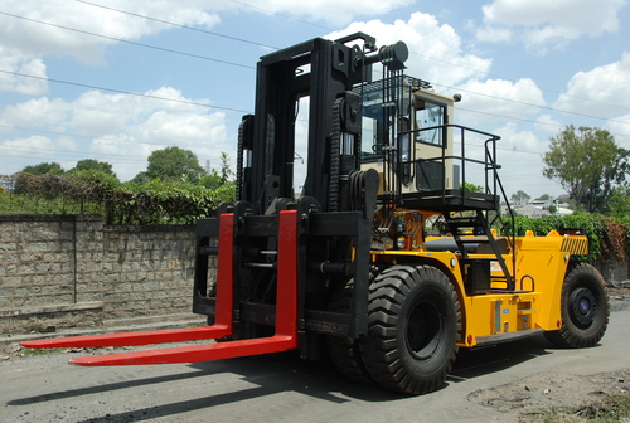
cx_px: 315
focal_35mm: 36
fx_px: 632
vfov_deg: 37.1
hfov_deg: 53.0
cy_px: 212
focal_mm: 24
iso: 125
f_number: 9.5
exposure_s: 1/180
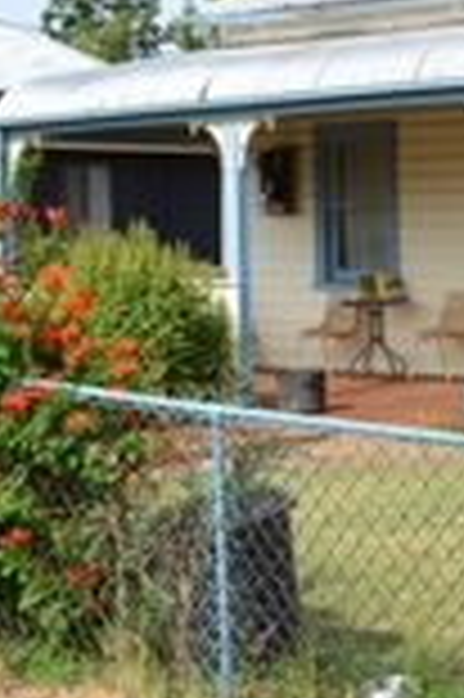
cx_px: 838
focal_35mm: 82
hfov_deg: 14.6
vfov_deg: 24.5
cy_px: 178
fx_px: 1589
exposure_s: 1/250
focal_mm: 18
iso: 125
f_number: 8
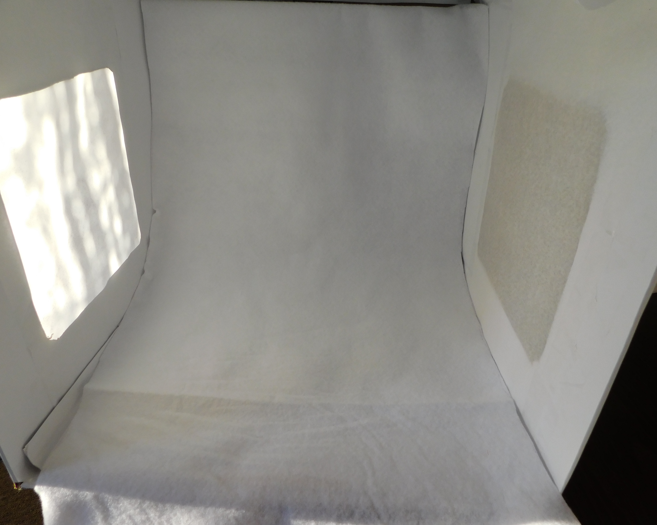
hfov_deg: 70.2
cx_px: 311
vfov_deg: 58.8
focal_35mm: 24
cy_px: 263
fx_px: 467
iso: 125
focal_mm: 4
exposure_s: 1/80
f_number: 3
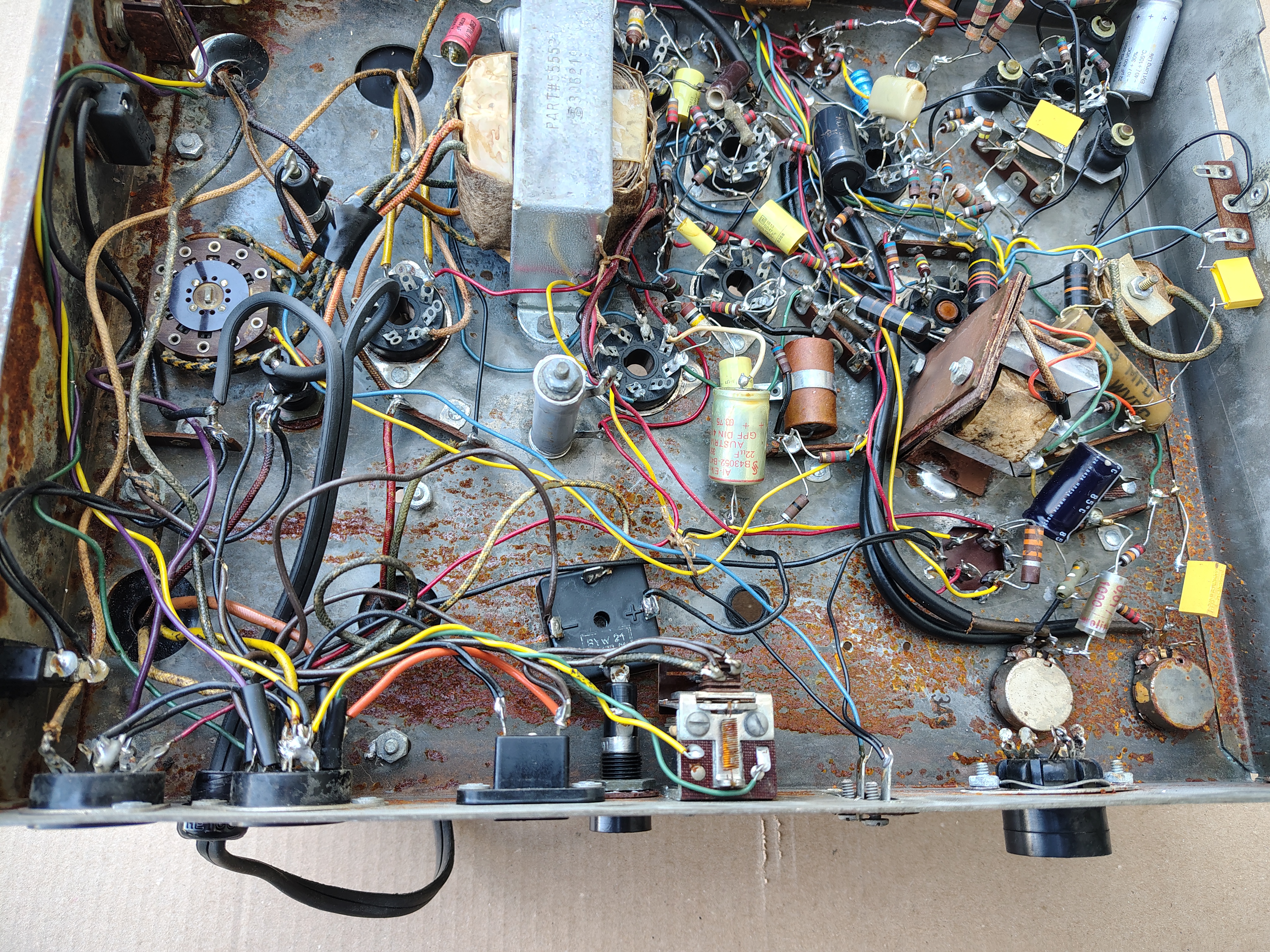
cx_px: 635
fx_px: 881
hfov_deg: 71.6
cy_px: 476
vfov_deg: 56.8
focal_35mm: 24
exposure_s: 1/100
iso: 163
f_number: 1.8
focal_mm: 5.56
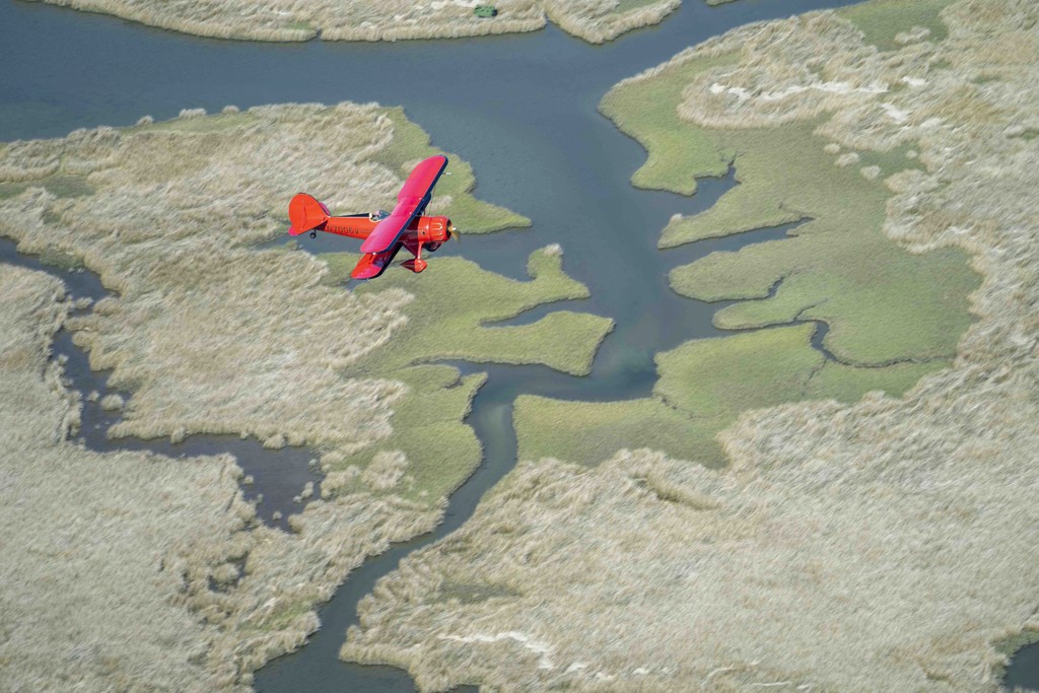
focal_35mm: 200
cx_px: 520
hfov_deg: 10.3
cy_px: 346
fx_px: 5773
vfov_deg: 6.9
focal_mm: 200
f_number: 4
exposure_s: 1/250
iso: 160
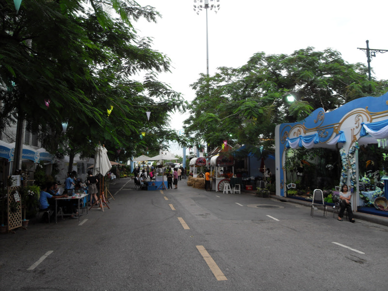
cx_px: 194
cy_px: 146
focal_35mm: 28
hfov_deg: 63.4
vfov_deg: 49.7
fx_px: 314
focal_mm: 6
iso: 80
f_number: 2.8
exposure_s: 1/125
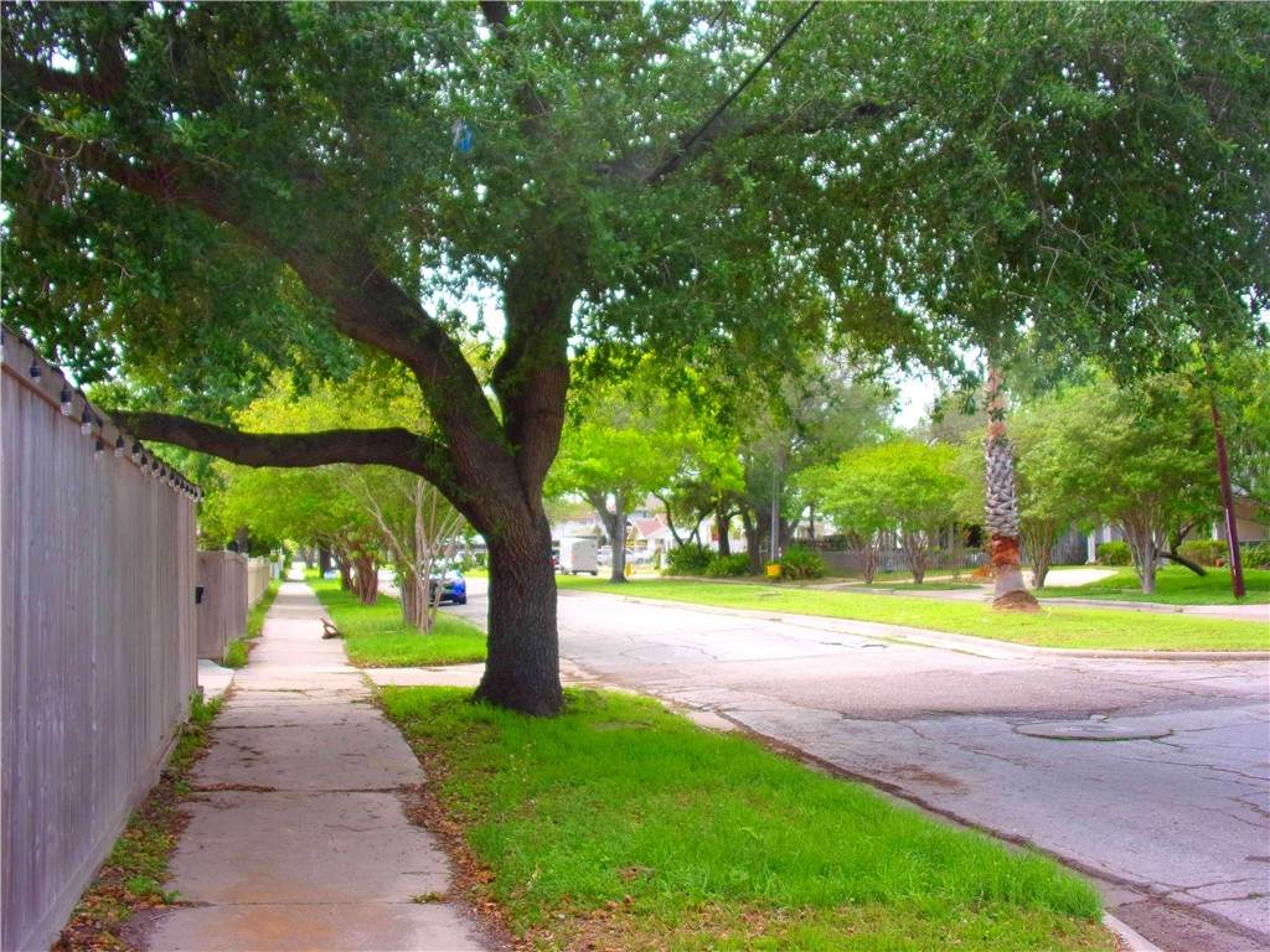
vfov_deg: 36.8
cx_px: 635
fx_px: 1431
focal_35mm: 39
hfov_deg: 47.9
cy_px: 476
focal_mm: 7
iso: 80
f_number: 3.9
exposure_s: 1/210
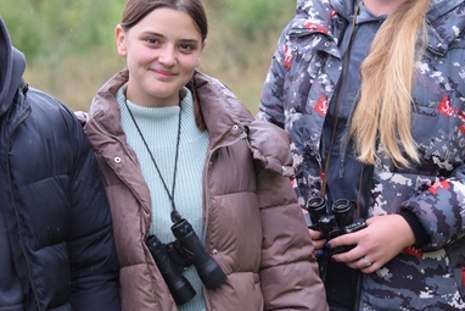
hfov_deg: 8.2
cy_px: 85
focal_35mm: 251
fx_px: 3243
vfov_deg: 5.5
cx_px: 239
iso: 800
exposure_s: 1/500
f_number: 5.6
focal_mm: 100
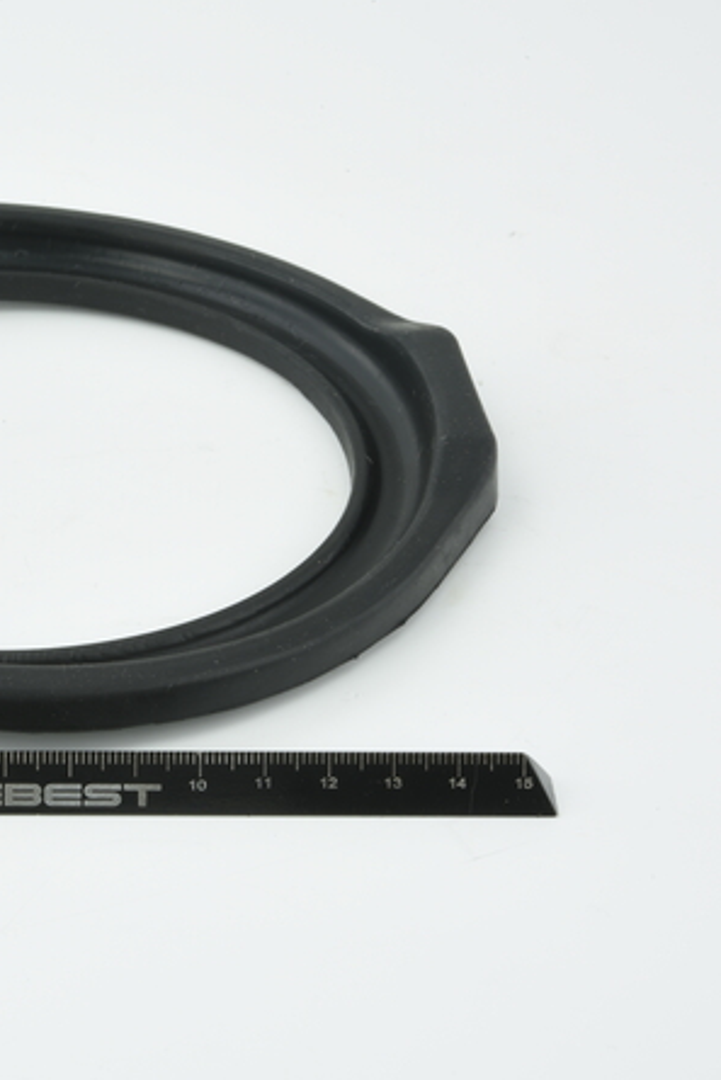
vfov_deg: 21.0
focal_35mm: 97
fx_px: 2912
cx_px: 32
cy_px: 502
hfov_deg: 13.9
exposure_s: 1/2.5
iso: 64
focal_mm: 60
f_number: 29
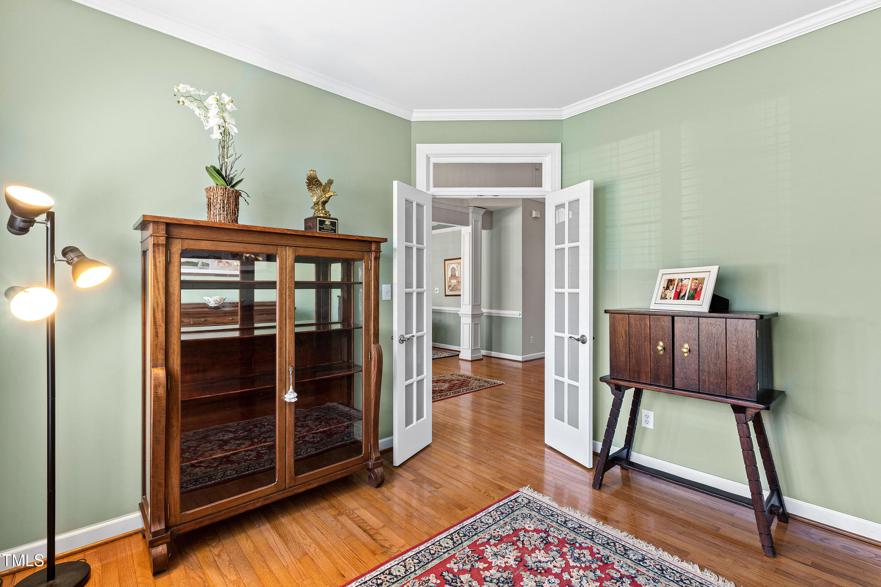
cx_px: 440
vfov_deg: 77.3
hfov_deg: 100.4
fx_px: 367
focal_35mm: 15
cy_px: 294
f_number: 8
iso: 100
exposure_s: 1/2
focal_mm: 10
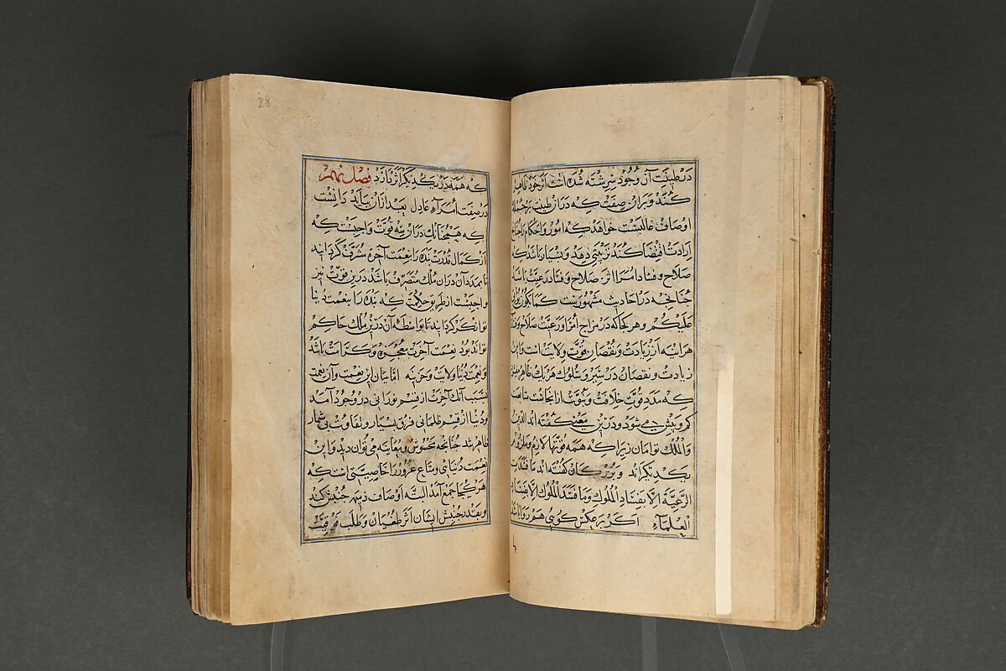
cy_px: 336
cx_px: 503
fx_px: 1593
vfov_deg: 23.8
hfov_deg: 35.1
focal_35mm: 57
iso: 250
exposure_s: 1/30
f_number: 13
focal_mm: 57
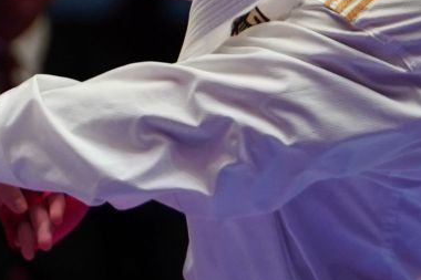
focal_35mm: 1109
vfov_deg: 1.2
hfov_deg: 1.9
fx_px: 12963
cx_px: -188
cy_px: -141
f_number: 2.8
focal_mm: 156
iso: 1250
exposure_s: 1/1000
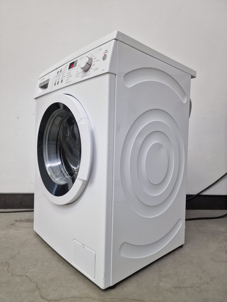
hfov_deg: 58.9
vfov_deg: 73.9
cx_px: 114
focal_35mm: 23
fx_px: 201
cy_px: 151
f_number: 1.8
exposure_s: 1/100
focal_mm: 6.4
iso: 320
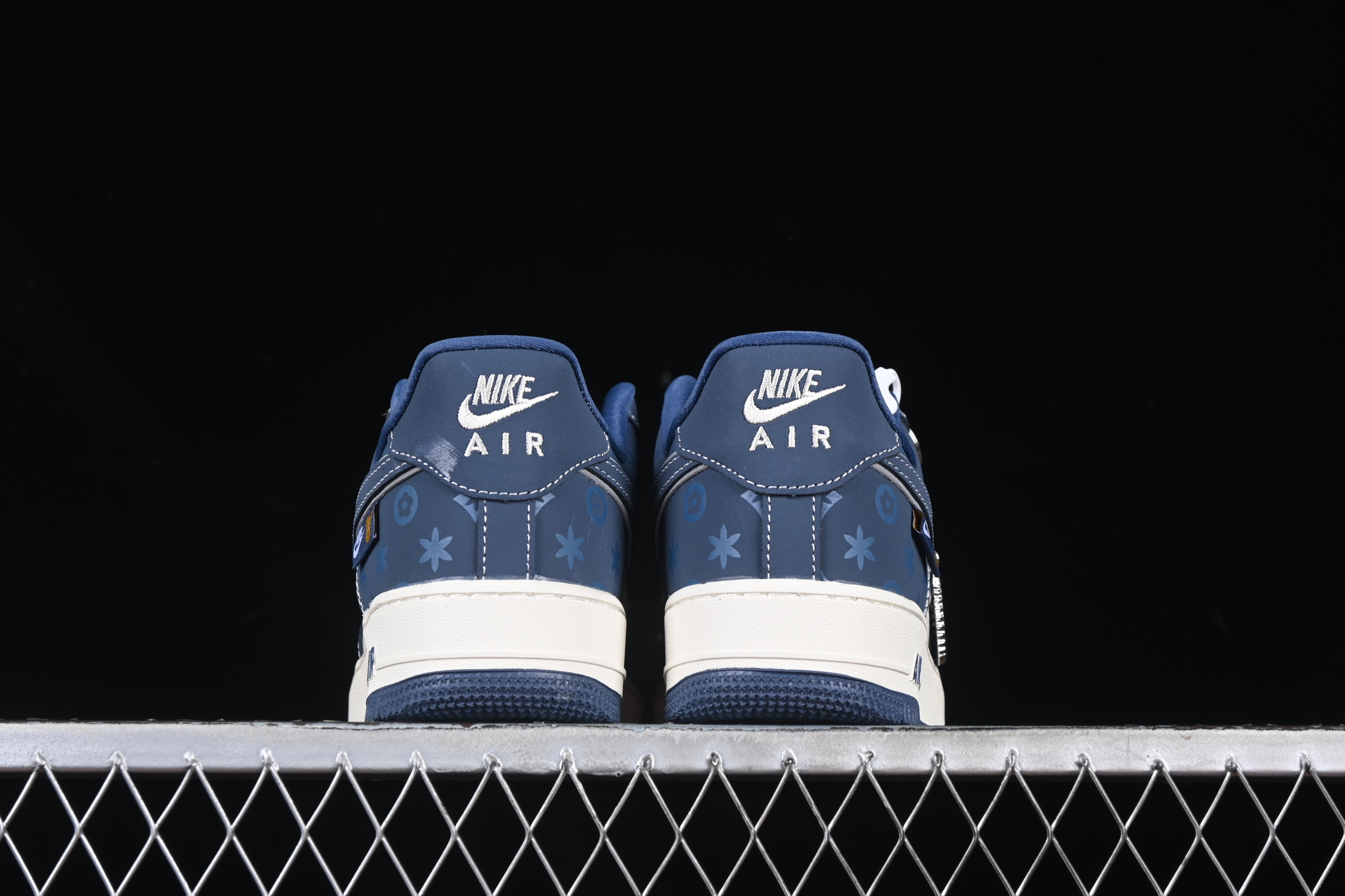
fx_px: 2802
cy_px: 448
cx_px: 672
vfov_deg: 18.2
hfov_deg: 27.0
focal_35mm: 75
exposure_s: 1/60
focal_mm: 50
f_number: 6.3
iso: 160
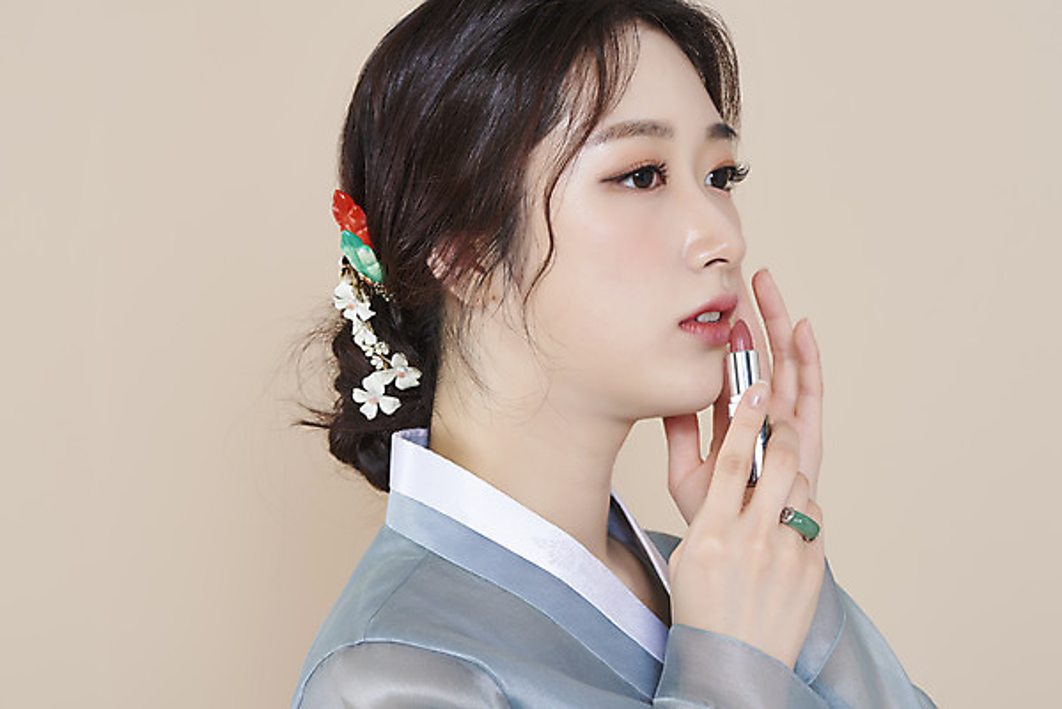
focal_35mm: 105
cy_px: 354
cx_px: 531
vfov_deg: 13.1
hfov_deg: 19.4
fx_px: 3099
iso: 64
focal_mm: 105
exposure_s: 1/125
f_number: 11
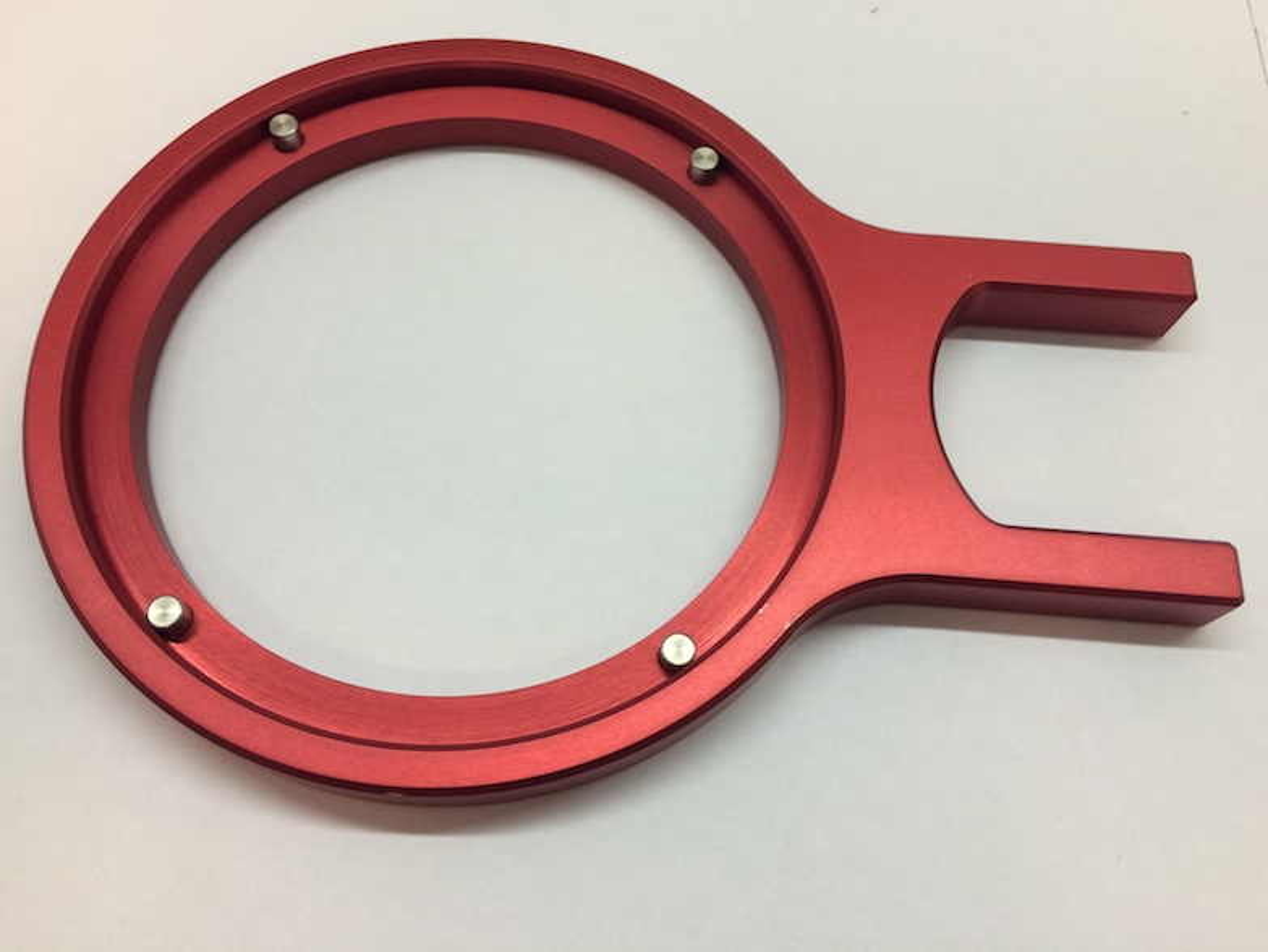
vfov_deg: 48.3
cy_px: 476
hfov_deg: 61.6
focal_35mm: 29
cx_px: 634
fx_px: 1063
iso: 50
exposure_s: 1/33
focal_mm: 4.15
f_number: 2.2
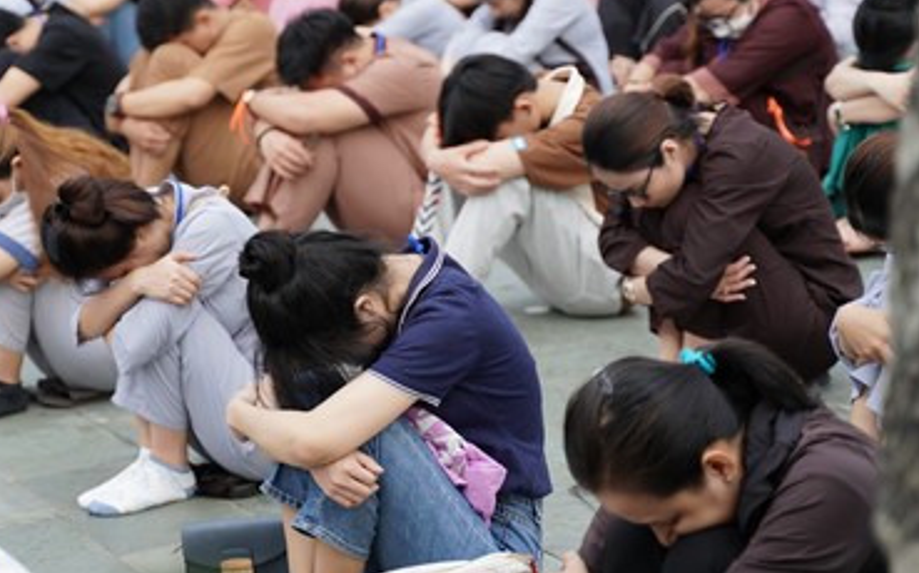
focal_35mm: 106
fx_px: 2653
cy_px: 206
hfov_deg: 19.6
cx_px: 301
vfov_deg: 12.3
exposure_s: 1/1250
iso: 1600
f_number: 2.8
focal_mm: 59
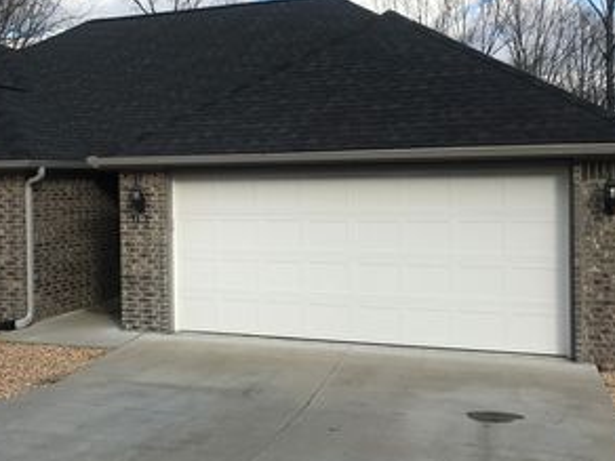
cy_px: 197
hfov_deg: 38.7
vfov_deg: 30.2
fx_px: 853
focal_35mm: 48
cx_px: 162
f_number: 1.8
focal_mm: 3.99
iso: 20
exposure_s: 1/1473
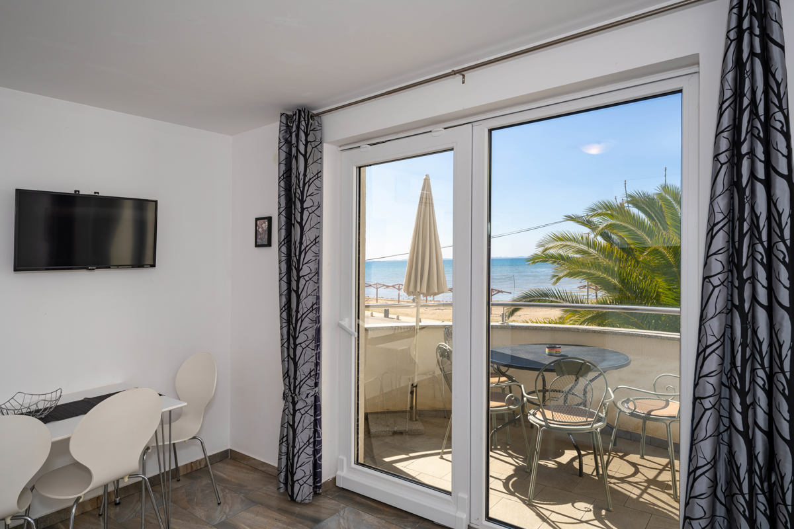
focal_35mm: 21
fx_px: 463
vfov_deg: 59.5
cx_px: 397
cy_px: 264
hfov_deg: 81.2
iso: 100
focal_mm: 21
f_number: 7.1
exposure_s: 1/60
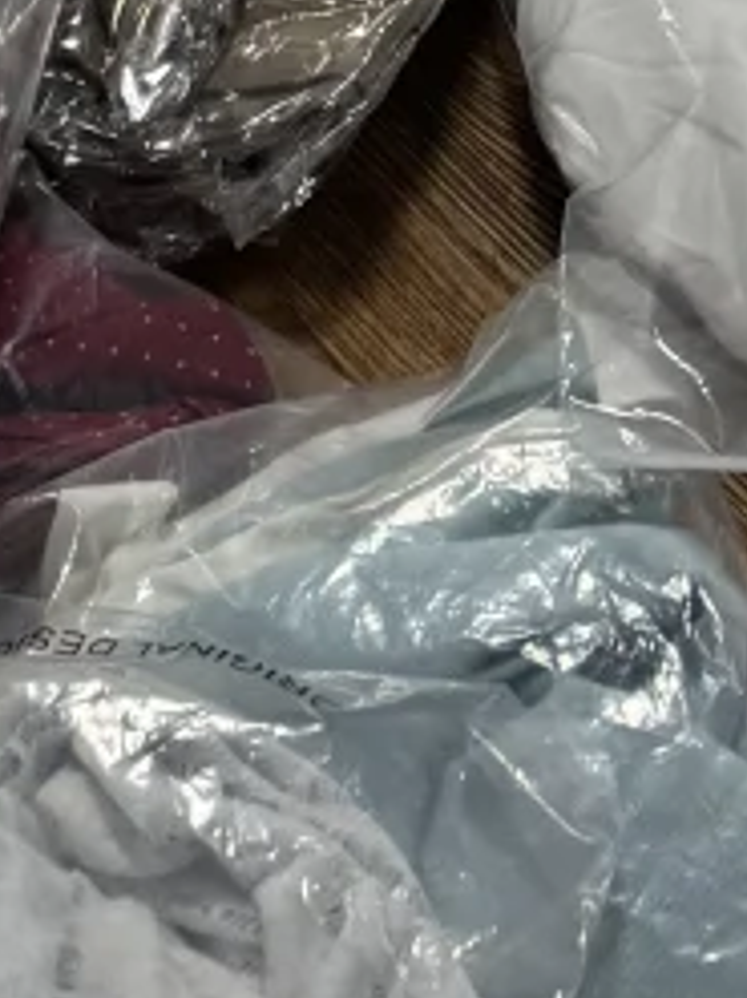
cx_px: 133
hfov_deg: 10.5
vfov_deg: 11.5
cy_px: -1434
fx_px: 4032
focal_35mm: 140
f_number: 1.78
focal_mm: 6.76
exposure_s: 1/50
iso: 160
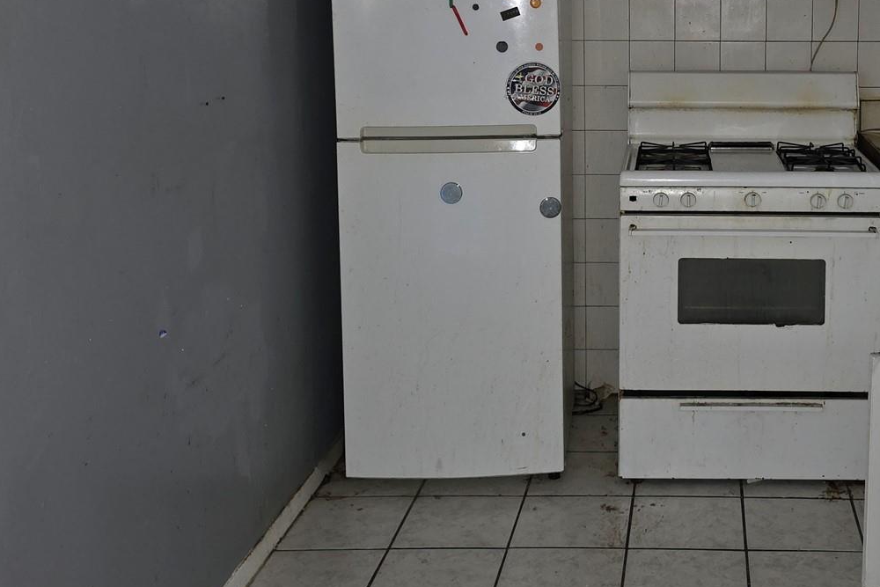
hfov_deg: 39.0
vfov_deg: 27.0
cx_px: 685
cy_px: 121
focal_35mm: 49
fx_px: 1198
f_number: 1.7
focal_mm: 6.3
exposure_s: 1/13.9
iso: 125
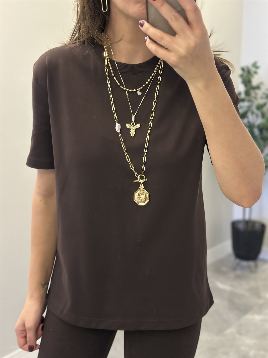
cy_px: 179
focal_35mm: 48
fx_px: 495
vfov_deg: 39.7
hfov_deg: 30.3
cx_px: 134
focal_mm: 6.86
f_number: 1.78
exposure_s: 1/33
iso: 320
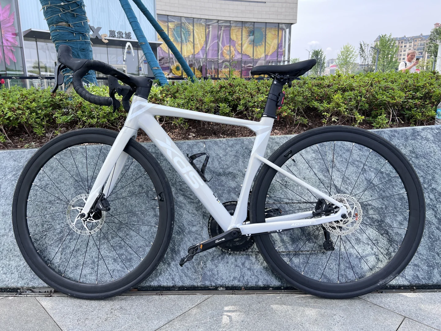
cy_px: 166
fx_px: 331
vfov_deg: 53.1
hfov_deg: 67.3
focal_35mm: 26
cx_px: 220
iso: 50
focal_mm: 5.7
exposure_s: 1/1079
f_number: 1.5
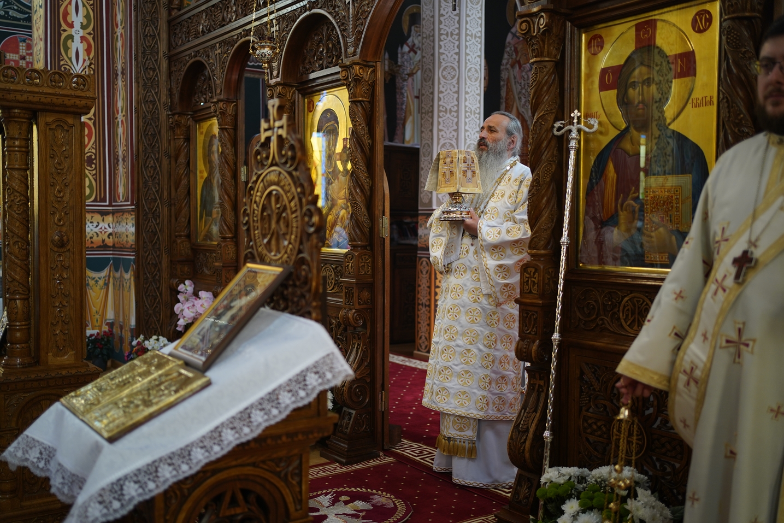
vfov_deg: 37.9
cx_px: 392
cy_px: 262
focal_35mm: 35
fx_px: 762
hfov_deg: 54.4
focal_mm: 35
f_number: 2
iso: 400
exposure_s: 1/125
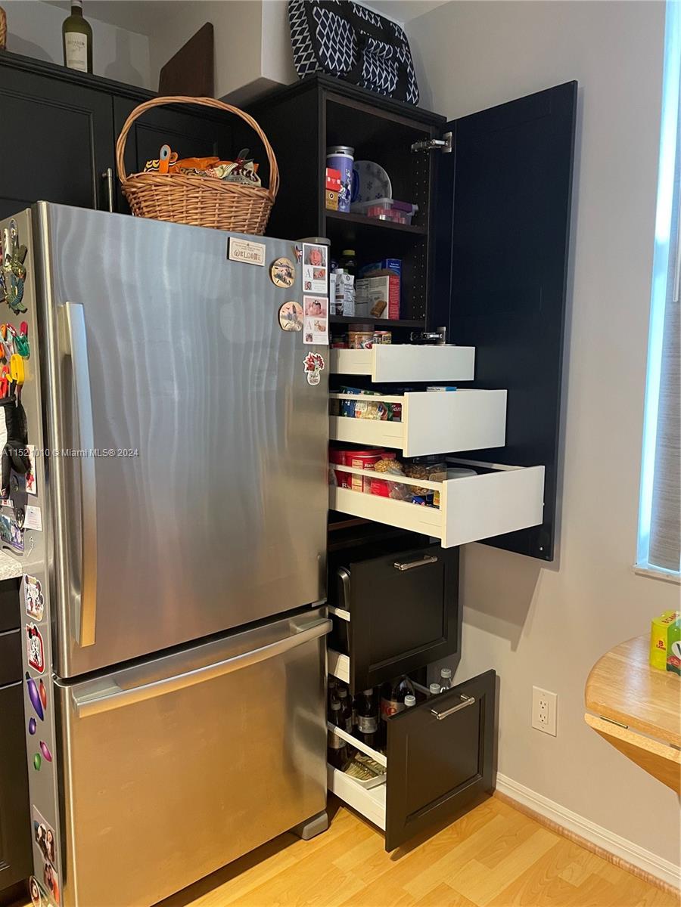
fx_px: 682
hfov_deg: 53.1
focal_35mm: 26
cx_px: 340
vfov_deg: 67.3
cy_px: 454
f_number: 1.6
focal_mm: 4.2
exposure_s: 1/60
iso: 320
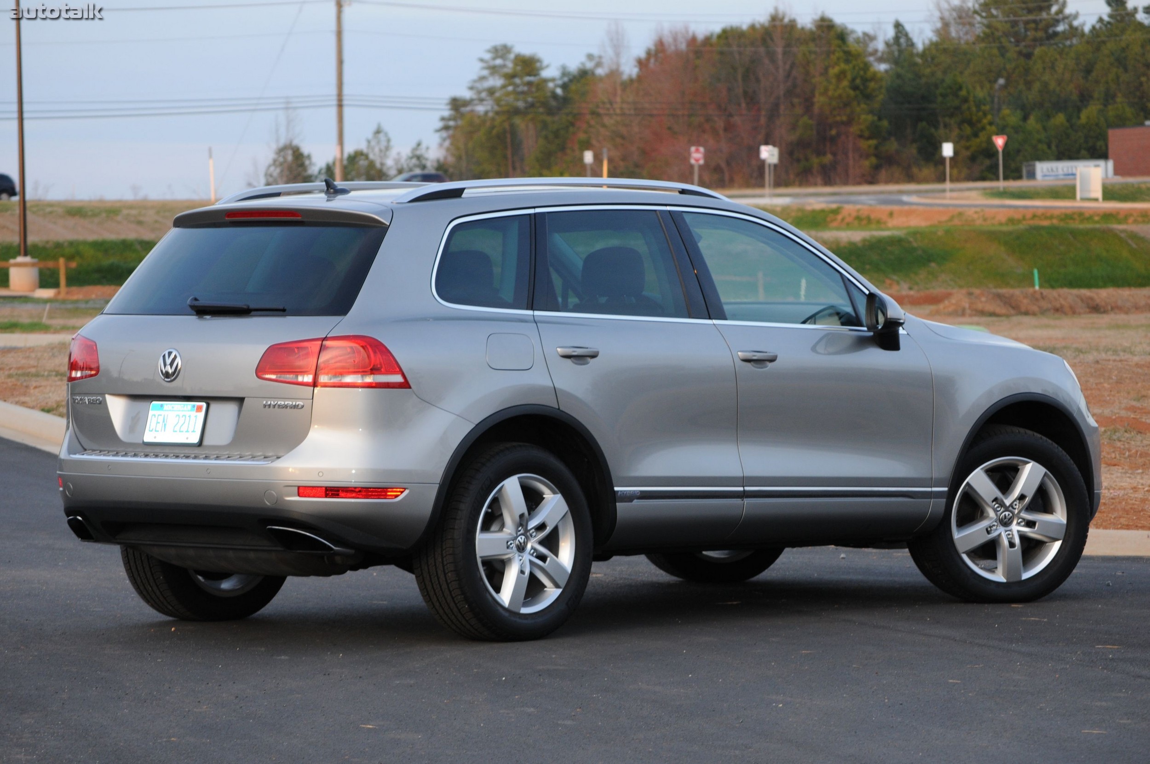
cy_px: 382
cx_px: 575
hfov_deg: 14.0
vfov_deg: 9.3
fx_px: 4691
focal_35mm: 147
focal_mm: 98
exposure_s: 1/60
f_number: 8
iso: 400
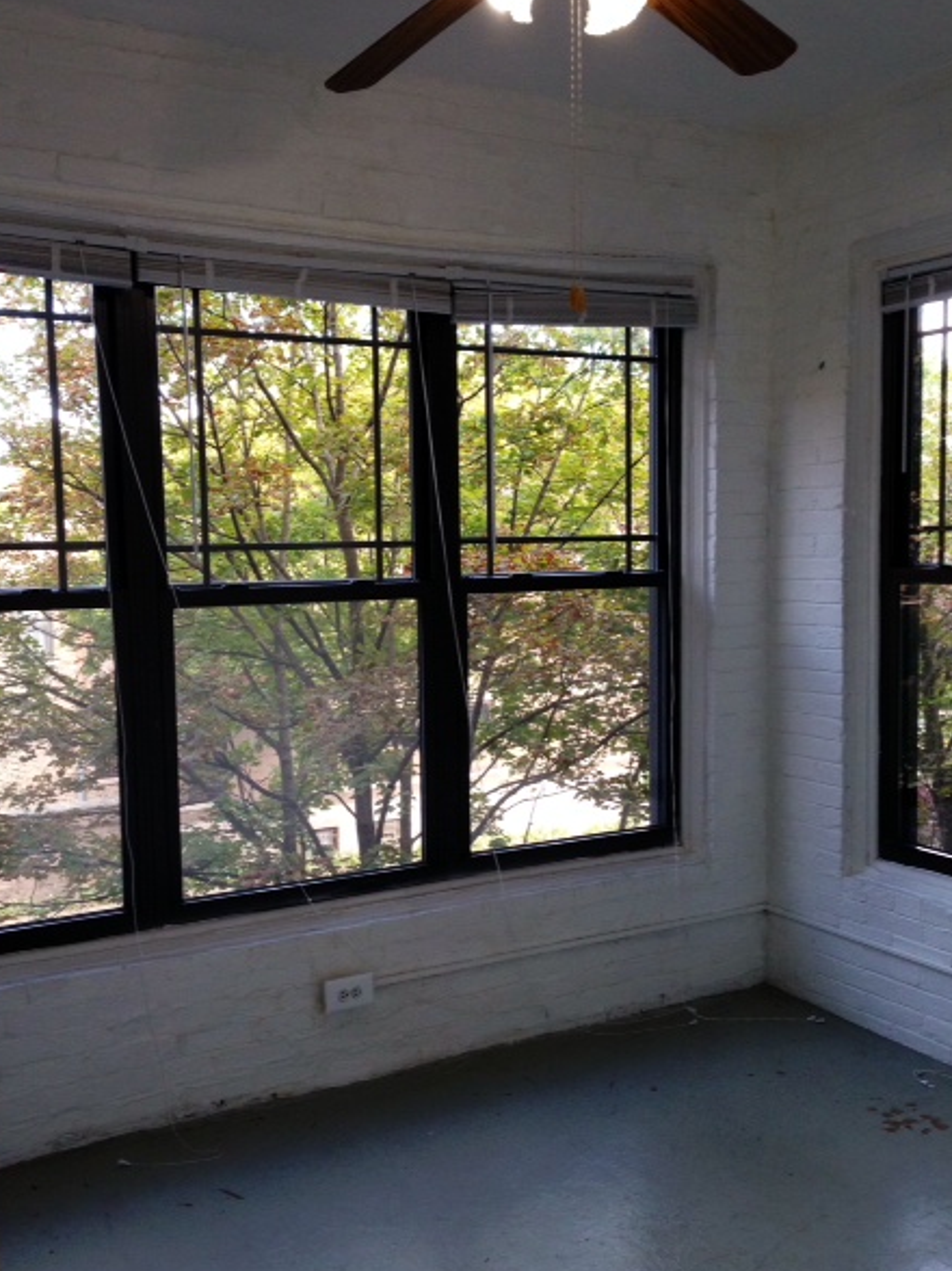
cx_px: 452
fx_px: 1321
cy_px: 658
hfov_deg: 39.6
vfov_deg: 51.4
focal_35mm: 36
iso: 100
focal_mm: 4.12
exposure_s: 1/120
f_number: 2.4
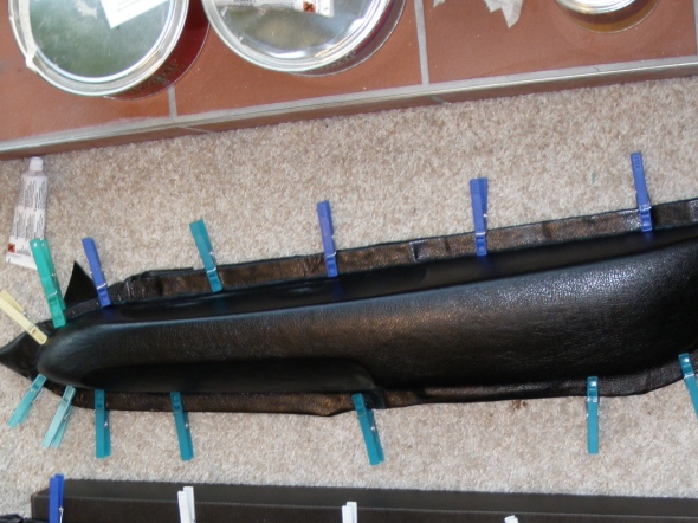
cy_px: 411
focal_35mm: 66
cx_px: 327
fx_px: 1330
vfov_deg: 22.0
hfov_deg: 29.4
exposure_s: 1/30
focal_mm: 6.7
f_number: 3.5
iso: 100
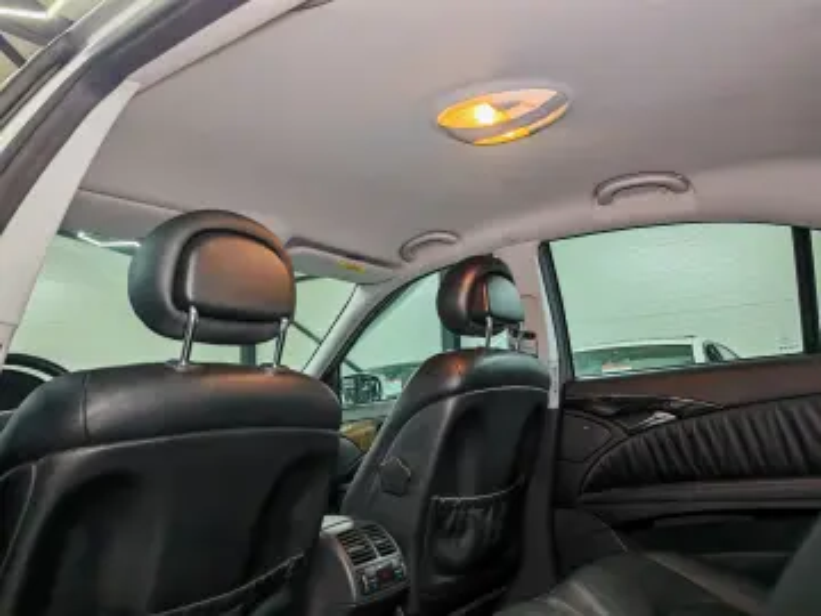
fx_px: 617
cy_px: 308
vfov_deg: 53.1
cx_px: 410
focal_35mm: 26
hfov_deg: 67.3
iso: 1250
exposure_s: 1/200
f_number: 1.6
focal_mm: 5.4
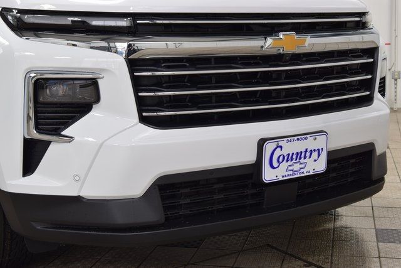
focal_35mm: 54
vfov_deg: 25.1
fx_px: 602
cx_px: 200
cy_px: 134
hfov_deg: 36.9
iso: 400
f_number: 6.3
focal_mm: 36
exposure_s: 1/20
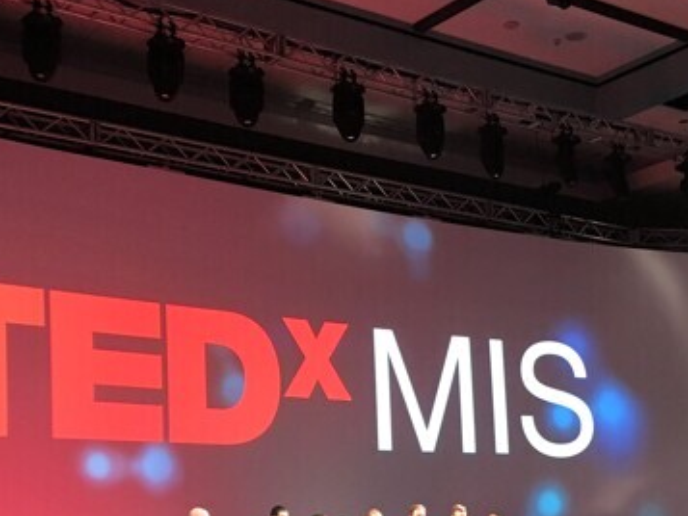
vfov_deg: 22.2
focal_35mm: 65
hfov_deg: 29.6
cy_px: 431
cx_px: 463
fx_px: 1292
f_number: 2.2
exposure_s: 1/30
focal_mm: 4.15
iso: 125
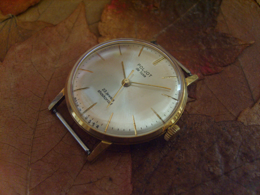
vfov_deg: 40.7
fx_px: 263
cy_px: 98
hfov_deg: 52.6
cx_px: 130
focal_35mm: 35
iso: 200
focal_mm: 7.4
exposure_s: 1/20
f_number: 2.8
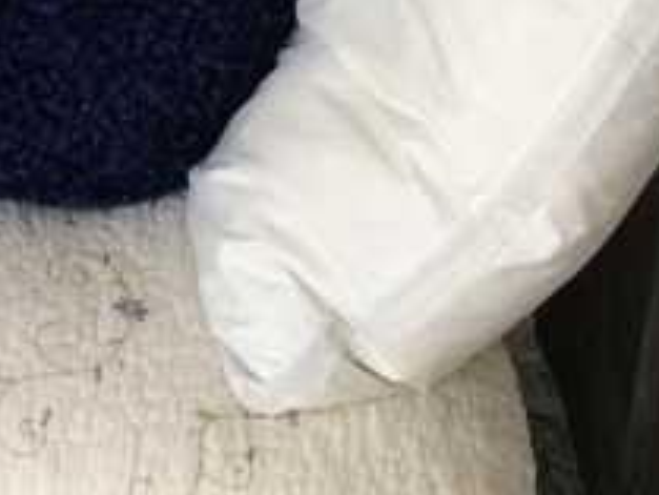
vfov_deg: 12.2
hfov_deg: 16.1
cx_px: -356
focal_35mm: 111
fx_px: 2114
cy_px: -397
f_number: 2.2
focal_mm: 4.15
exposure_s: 1/30
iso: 32
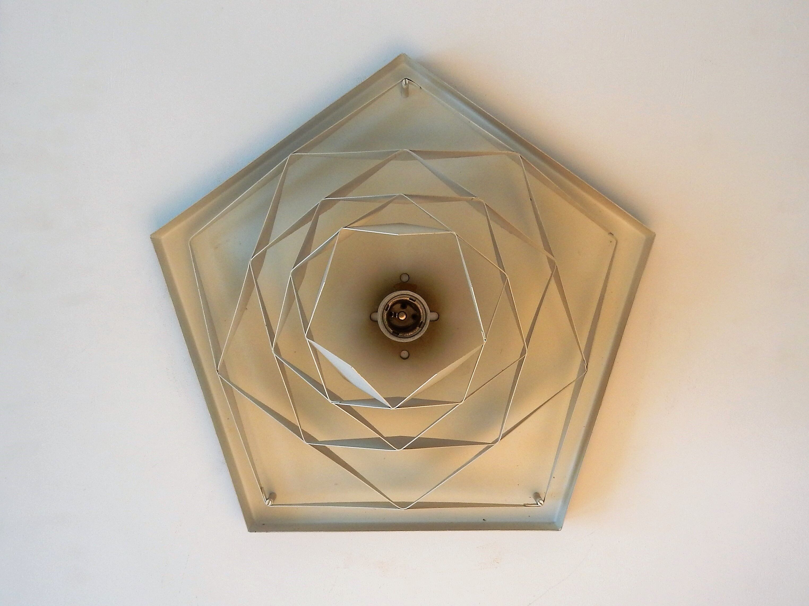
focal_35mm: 25
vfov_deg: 54.9
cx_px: 404
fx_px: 584
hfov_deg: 69.4
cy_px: 303
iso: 125
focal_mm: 4.5
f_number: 3.7
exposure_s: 1/40
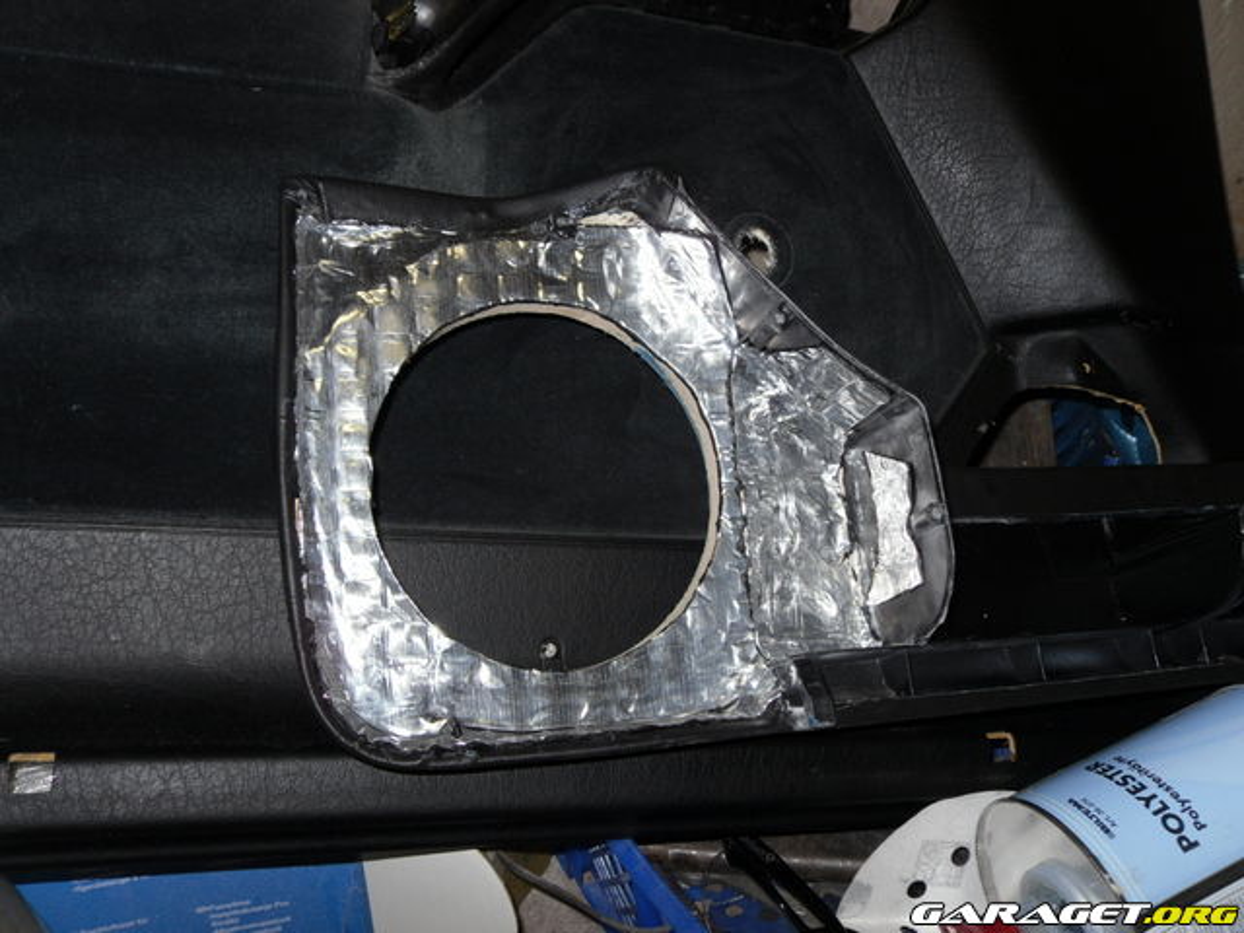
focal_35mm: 35
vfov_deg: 40.7
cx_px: 622
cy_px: 466
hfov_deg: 52.6
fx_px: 1258
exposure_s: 1/45
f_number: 3.5
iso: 80
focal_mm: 6.3
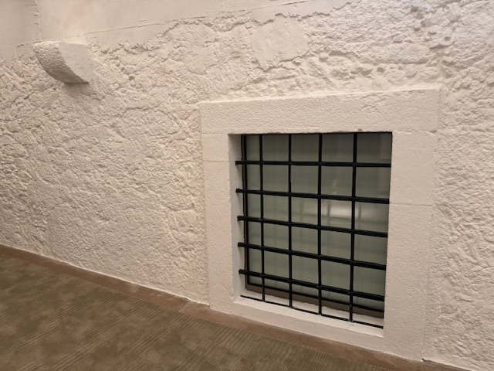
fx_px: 343
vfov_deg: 56.8
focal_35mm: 24
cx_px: 247
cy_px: 186
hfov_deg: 71.6
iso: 500
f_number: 1.78
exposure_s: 1/60
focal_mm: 6.76
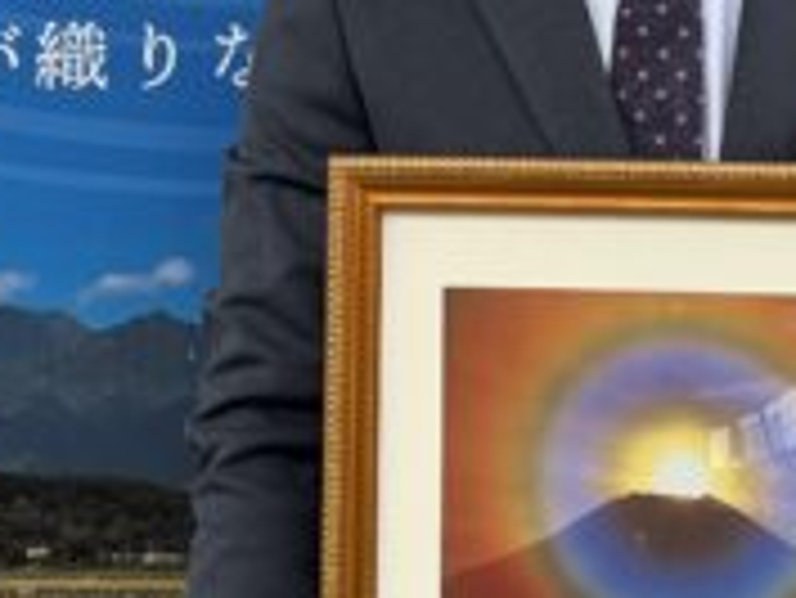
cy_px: -187
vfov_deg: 14.9
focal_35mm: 95
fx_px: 2186
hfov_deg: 20.6
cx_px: 427
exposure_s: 1/121
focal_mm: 6.76
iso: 80
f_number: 1.78
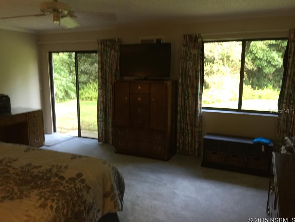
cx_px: 148
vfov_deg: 48.2
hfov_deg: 61.7
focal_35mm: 29
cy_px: 111
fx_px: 247
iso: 80
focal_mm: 4.15
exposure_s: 1/15
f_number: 2.2
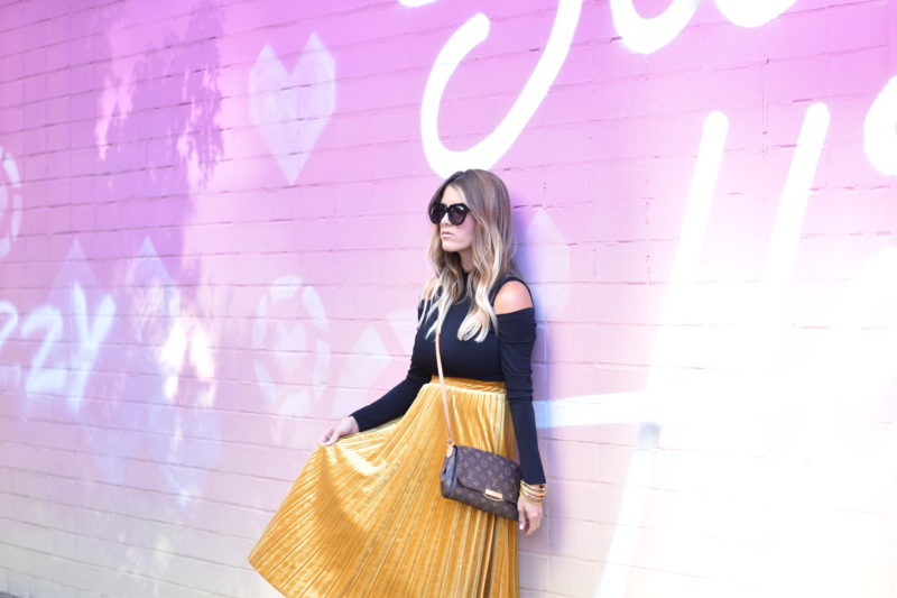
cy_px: 299
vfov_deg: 18.2
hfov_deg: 27.0
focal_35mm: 75
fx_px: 1868
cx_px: 448
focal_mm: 50
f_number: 1.8
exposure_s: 1/320
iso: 200
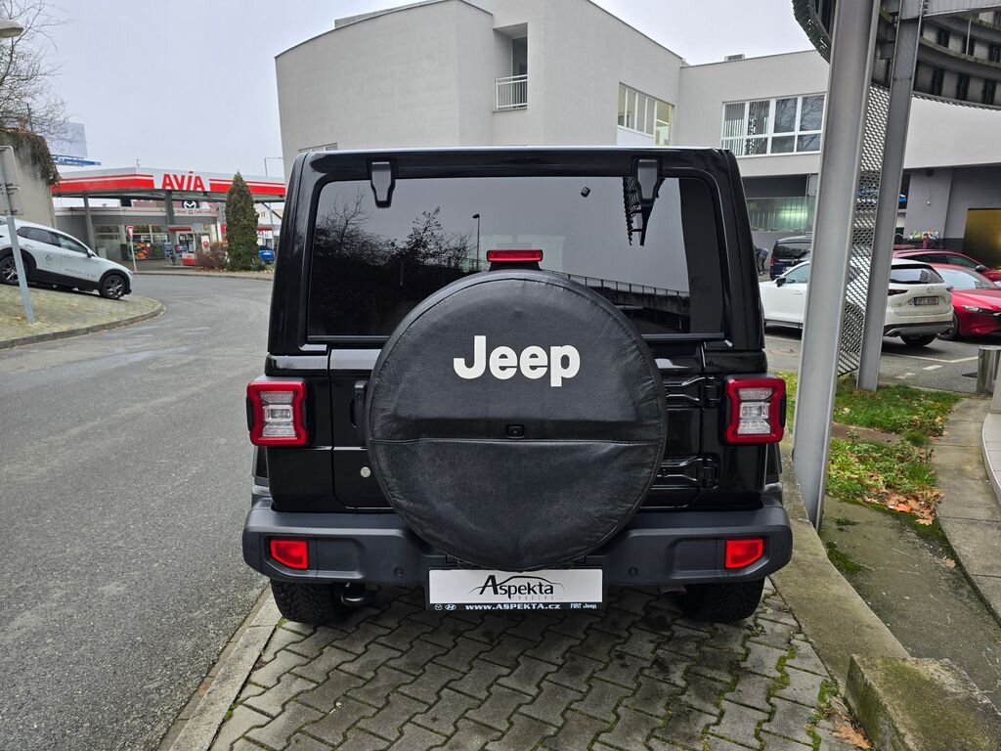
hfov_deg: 73.9
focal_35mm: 23
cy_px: 376
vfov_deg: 58.9
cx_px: 500
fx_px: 665
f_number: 1.7
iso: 64
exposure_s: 1/180
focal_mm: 6.3
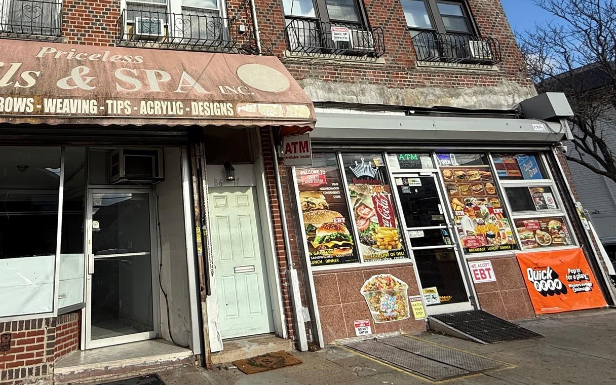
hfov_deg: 69.5
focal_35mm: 25
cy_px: 84
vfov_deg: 47.0
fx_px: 420
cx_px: 184
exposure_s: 1/1901
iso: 50
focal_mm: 2.22
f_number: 2.2
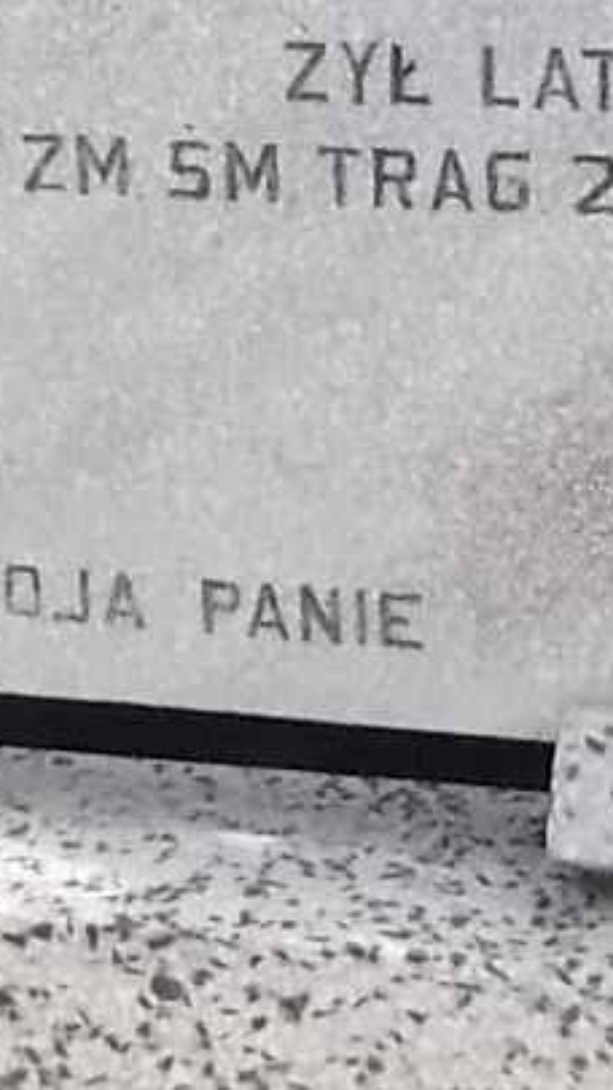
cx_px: 325
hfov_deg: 10.8
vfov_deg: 18.6
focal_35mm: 112
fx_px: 3234
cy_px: -5
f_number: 8
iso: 400
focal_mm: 4.6
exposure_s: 1/400
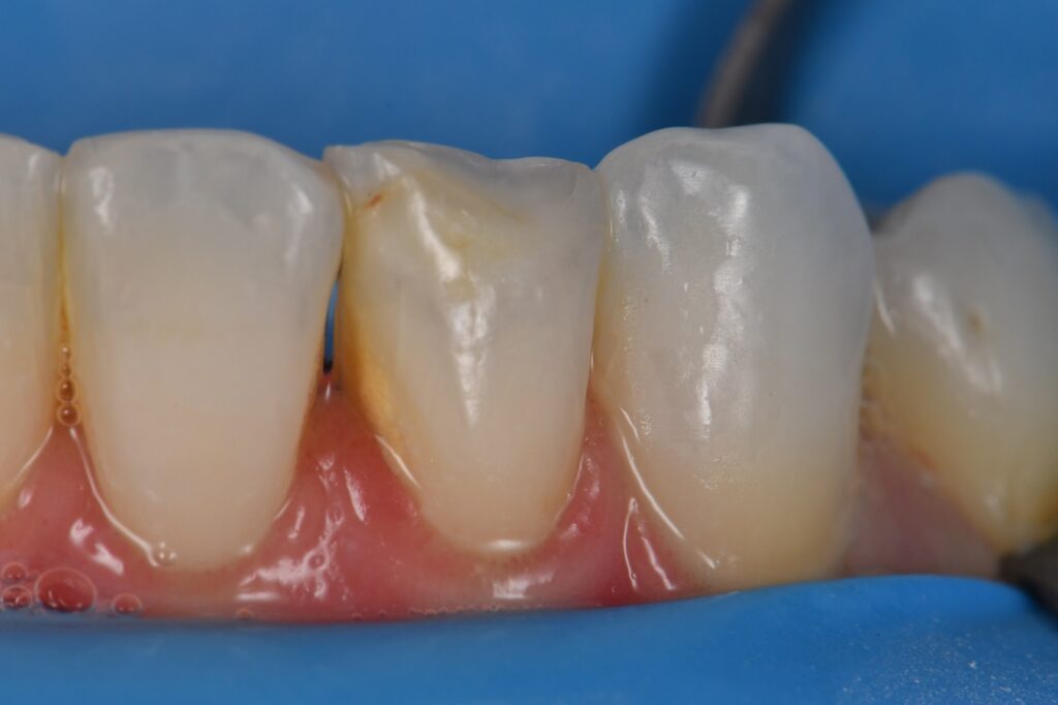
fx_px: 4612
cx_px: 529
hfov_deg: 13.1
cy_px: 352
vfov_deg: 8.7
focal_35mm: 157
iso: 200
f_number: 32
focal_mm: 105
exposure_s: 1/160
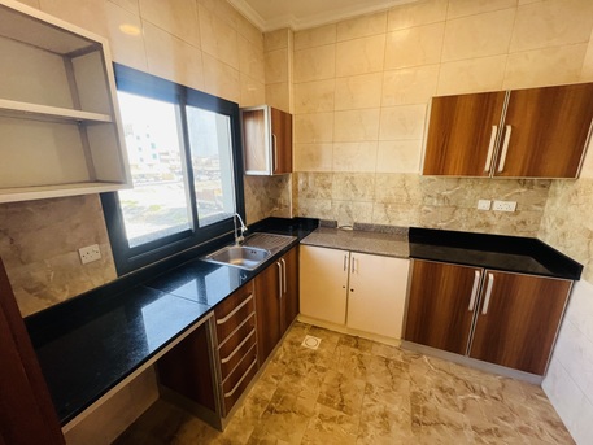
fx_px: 223
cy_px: 222
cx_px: 296
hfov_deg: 106.2
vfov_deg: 89.9
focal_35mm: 13
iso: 160
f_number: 1.8
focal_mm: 1.57
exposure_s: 1/100
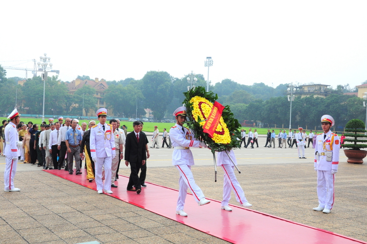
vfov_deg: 31.8
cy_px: 122
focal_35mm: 42
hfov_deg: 46.4
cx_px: 184
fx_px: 428
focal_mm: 28
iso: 400
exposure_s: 1/320
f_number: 9
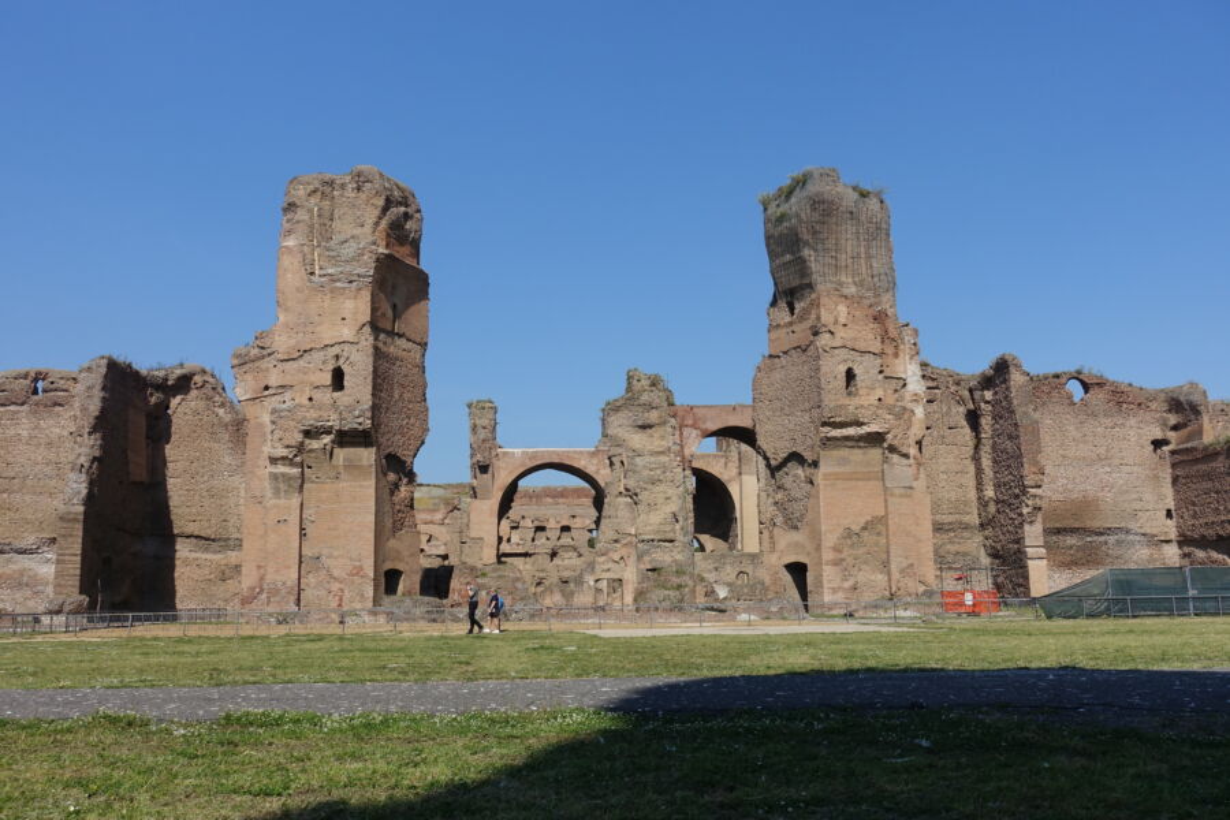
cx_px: 615
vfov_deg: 38.9
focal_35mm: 34
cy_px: 410
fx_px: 1162
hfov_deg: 55.8
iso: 125
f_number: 5.6
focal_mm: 12.64
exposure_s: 1/640
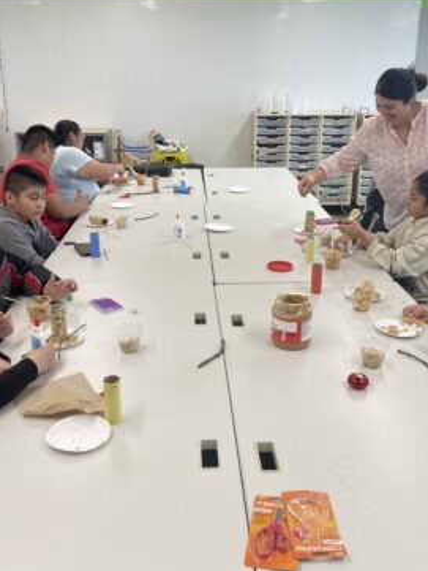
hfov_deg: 39.7
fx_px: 593
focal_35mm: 36
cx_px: 219
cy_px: 251
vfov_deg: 51.2
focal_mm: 4.2
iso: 64
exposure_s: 1/120
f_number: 1.6
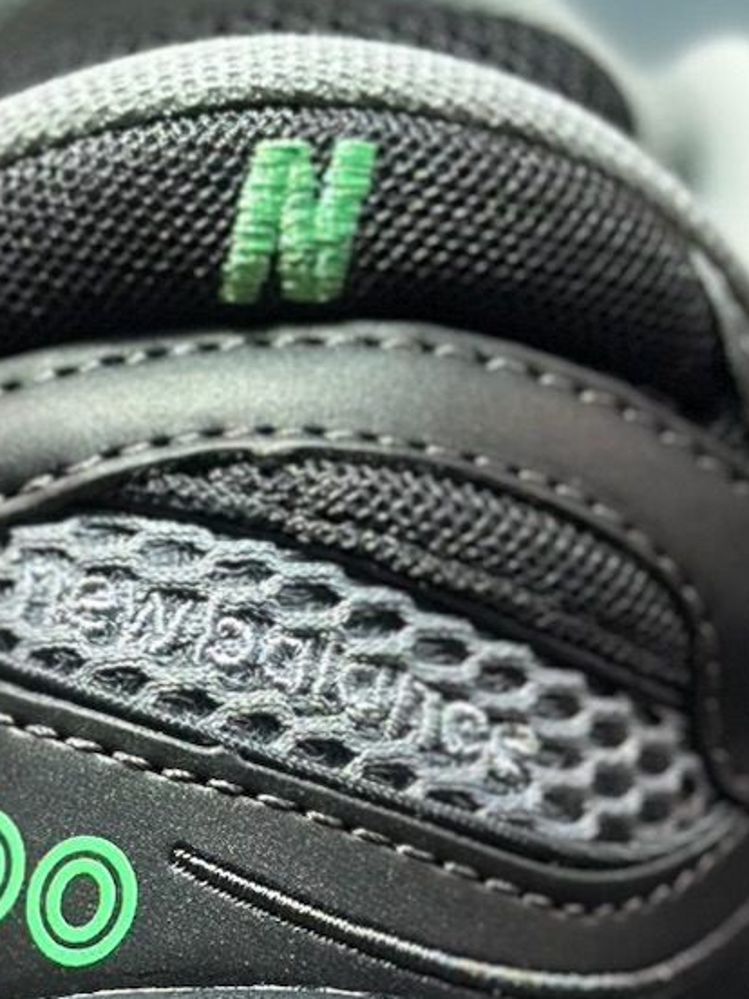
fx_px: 5135
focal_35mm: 178
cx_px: 266
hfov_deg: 8.3
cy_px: 843
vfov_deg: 11.1
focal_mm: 6.86
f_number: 1.78
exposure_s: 1/136
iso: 64
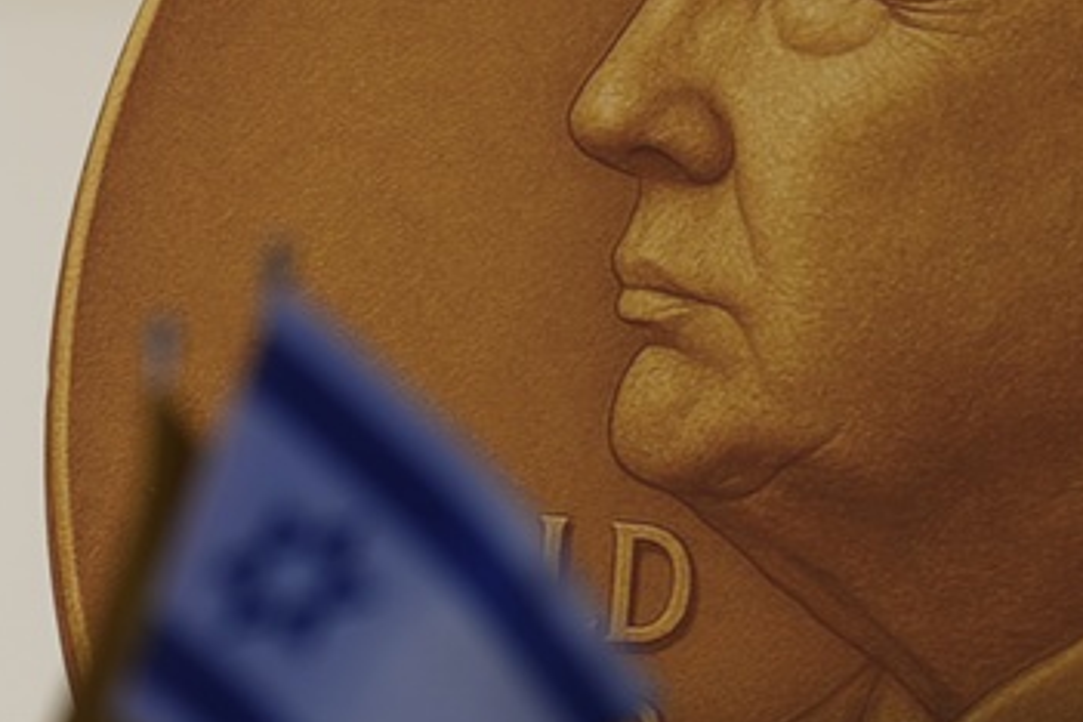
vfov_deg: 1.3
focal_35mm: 1027
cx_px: -488
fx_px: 30893
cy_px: 43
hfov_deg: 2.0
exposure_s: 1/2500
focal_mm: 200
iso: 50
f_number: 2.8
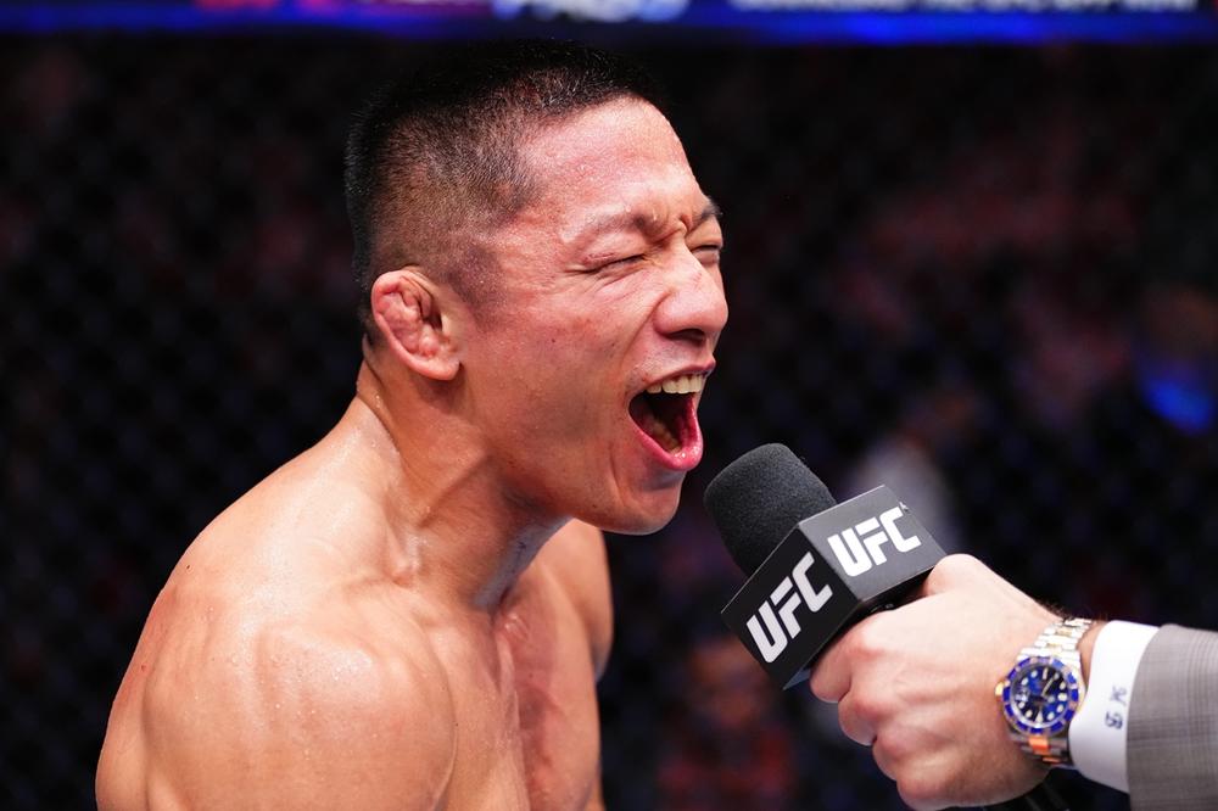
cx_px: 609
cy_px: 406
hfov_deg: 22.1
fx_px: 3111
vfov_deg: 14.9
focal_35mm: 92
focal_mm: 92
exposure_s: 1/1250
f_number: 2.8
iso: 3200
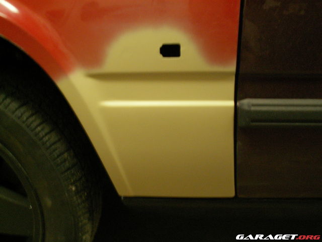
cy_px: 121
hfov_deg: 52.6
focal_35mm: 35
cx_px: 161
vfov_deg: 40.7
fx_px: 326
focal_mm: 5.86
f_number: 2.8
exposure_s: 1/6
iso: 160
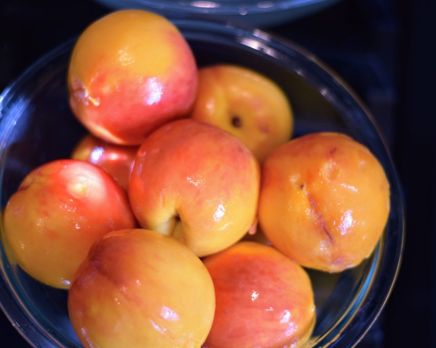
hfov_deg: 22.5
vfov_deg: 18.1
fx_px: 1097
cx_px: 212
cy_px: 174
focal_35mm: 85
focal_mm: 50
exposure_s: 1/200
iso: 200
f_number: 1.8
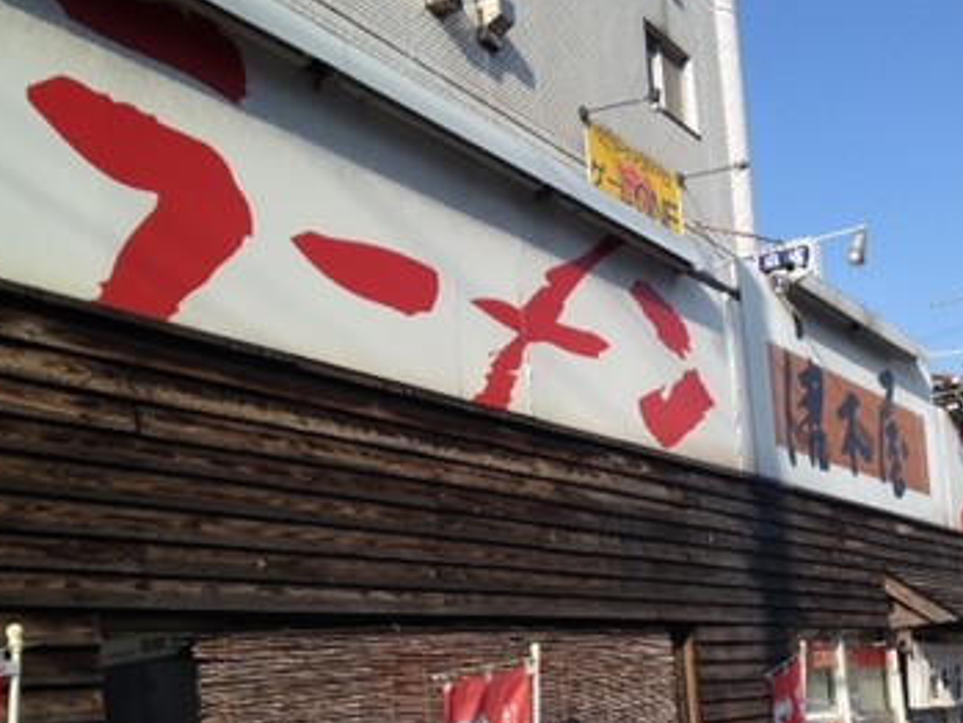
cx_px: 738
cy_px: 494
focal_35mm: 55
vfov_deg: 26.4
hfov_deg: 34.1
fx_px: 1531
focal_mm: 4.28
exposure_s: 1/1175
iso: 50
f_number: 2.4
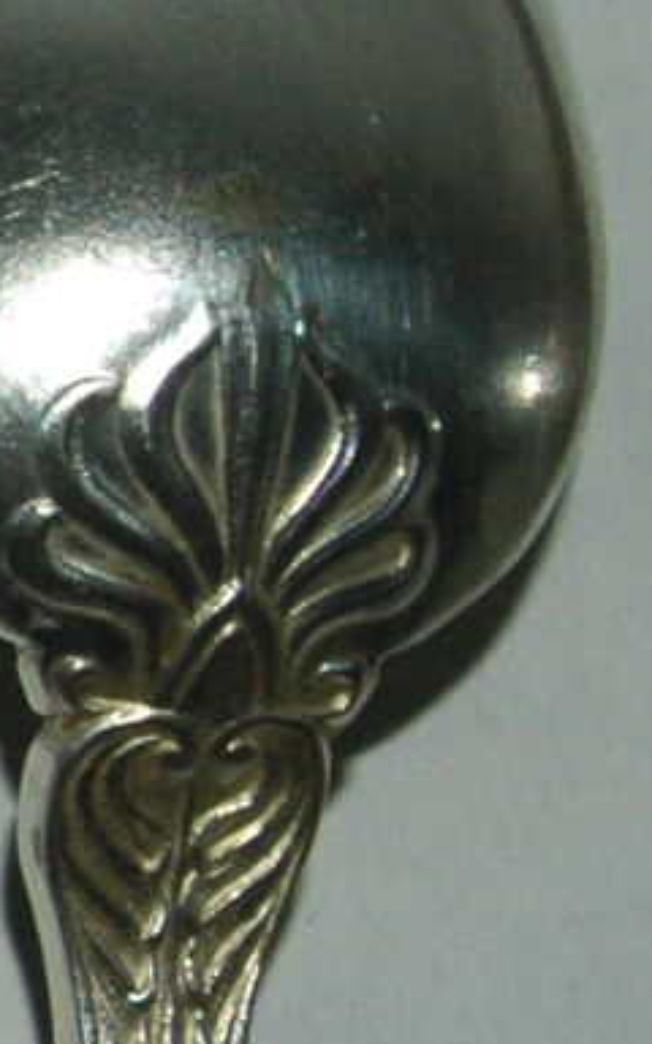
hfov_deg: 4.3
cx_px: -2328
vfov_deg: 7.6
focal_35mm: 276
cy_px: 324
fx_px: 7846
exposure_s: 1/125
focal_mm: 31
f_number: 7.1
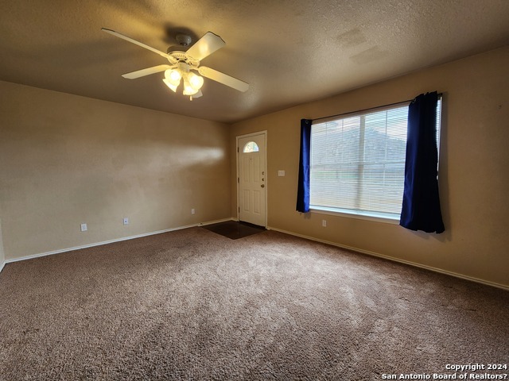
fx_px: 191
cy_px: 190
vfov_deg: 89.9
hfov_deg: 106.2
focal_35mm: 13
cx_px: 254
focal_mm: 2.2
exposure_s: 1/60
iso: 100
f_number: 2.2
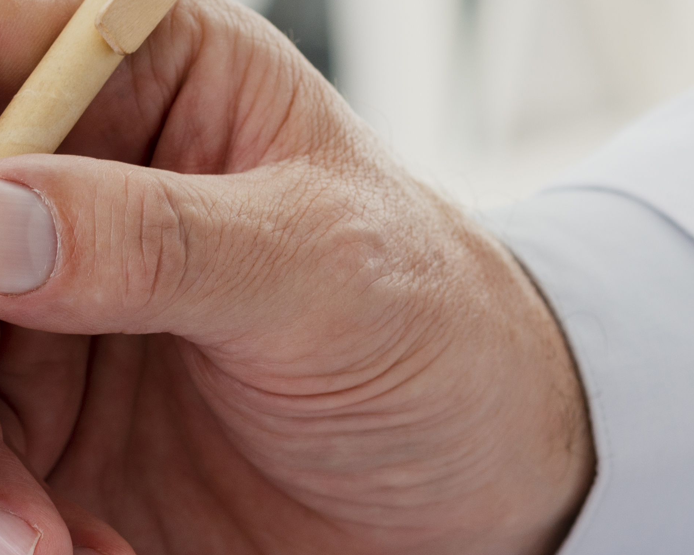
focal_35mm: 312
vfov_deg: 5.0
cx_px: 352
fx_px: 6409
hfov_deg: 6.2
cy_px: 214
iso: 125
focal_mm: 85
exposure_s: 1/160
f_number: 6.3
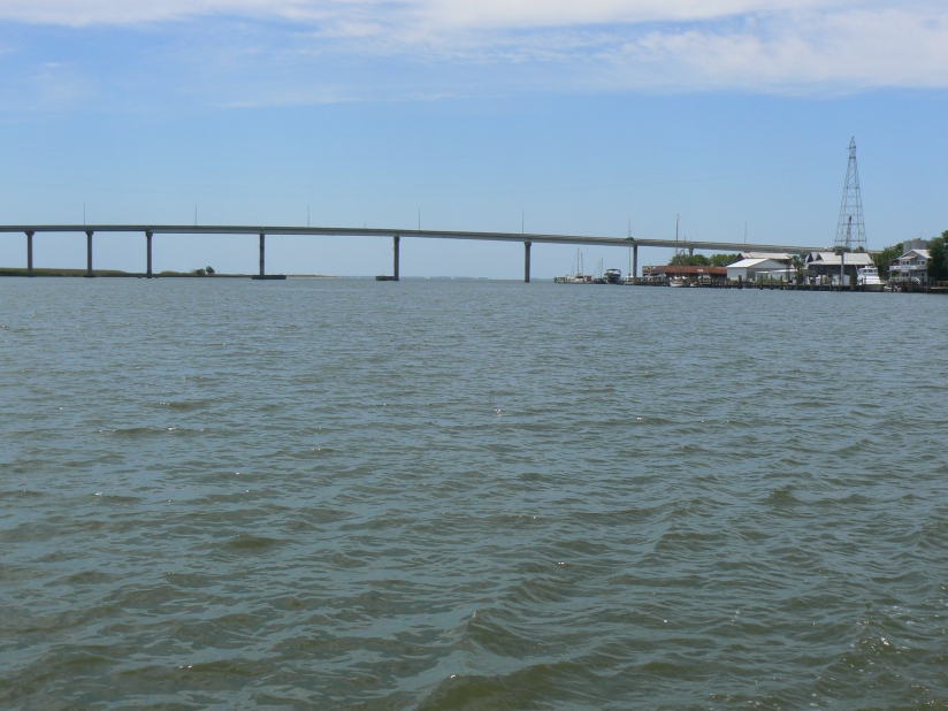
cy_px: 356
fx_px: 1260
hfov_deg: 41.2
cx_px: 474
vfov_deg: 31.5
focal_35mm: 46
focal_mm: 7.7
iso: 80
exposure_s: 1/500
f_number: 8
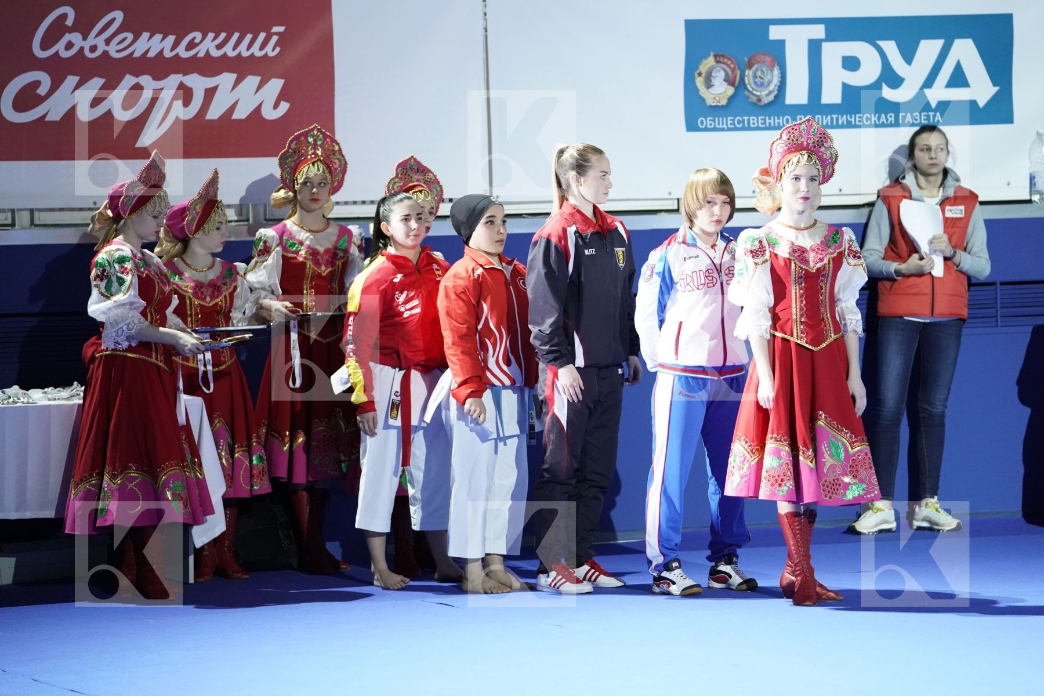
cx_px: 522
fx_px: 4582
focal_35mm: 158
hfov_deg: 13.0
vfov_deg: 8.7
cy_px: 348
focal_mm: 158
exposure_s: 1/250
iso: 6400
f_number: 2.8
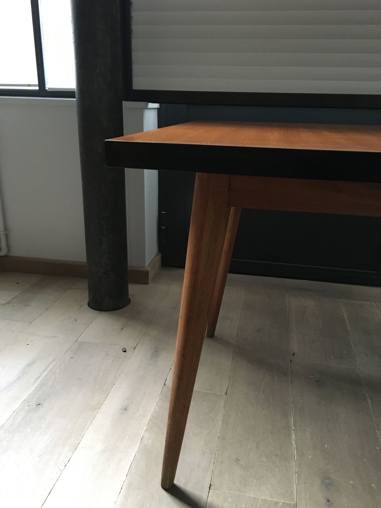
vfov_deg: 61.7
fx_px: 426
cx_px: 190
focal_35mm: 29
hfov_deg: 48.2
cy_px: 254
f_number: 2.2
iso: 250
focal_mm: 4.15
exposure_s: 1/17
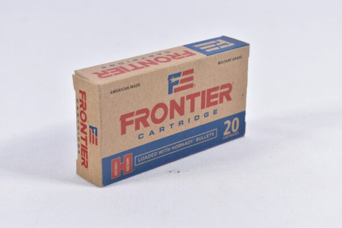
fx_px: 784
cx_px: 171
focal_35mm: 82
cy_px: 114
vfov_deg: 16.6
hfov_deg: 24.6
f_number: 5.6
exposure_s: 1/50
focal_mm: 55
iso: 640
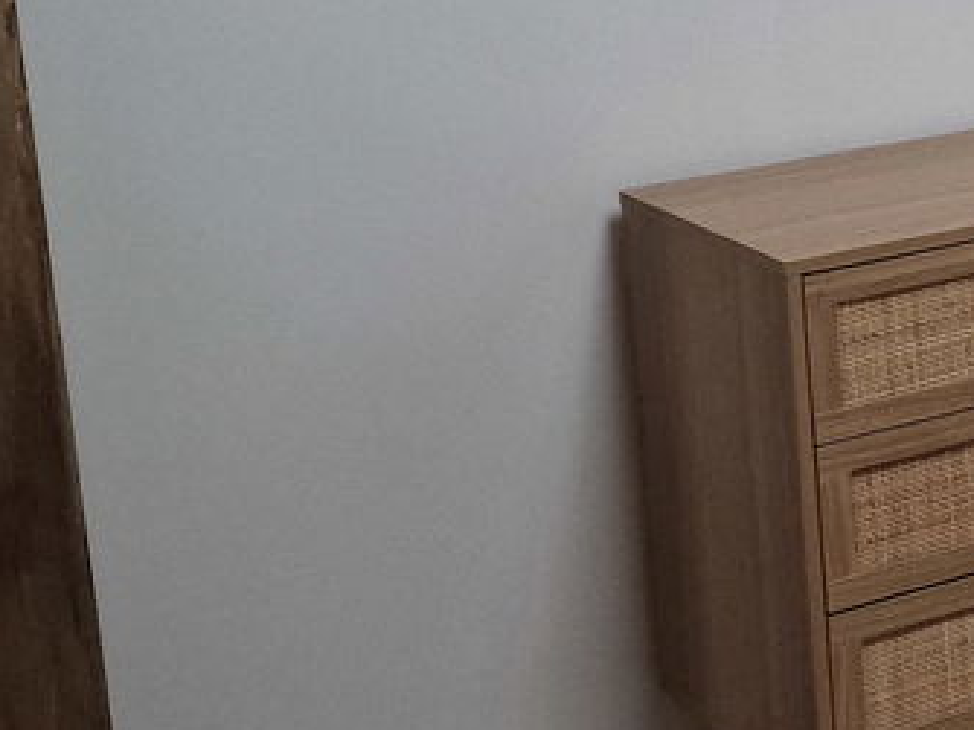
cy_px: 17
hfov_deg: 15.2
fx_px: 3094
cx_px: 1806
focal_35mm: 110
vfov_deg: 13.3
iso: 200
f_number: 1.8
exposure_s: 1/180
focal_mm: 6.4
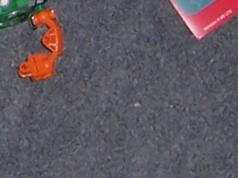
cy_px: -411
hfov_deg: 8.2
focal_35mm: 236
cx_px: -121
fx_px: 1623
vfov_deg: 5.8
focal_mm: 5.6
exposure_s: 1/60
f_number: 2.7
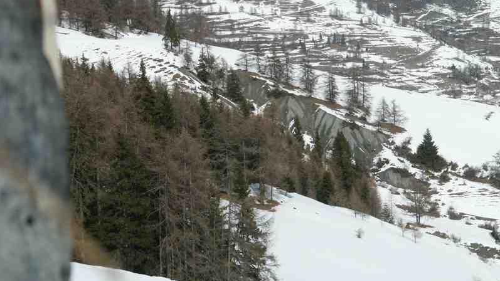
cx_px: 250
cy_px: 135
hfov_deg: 14.1
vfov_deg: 8.0
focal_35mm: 152
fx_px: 2015
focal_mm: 35.28
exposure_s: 1/750
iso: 100
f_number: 6.7
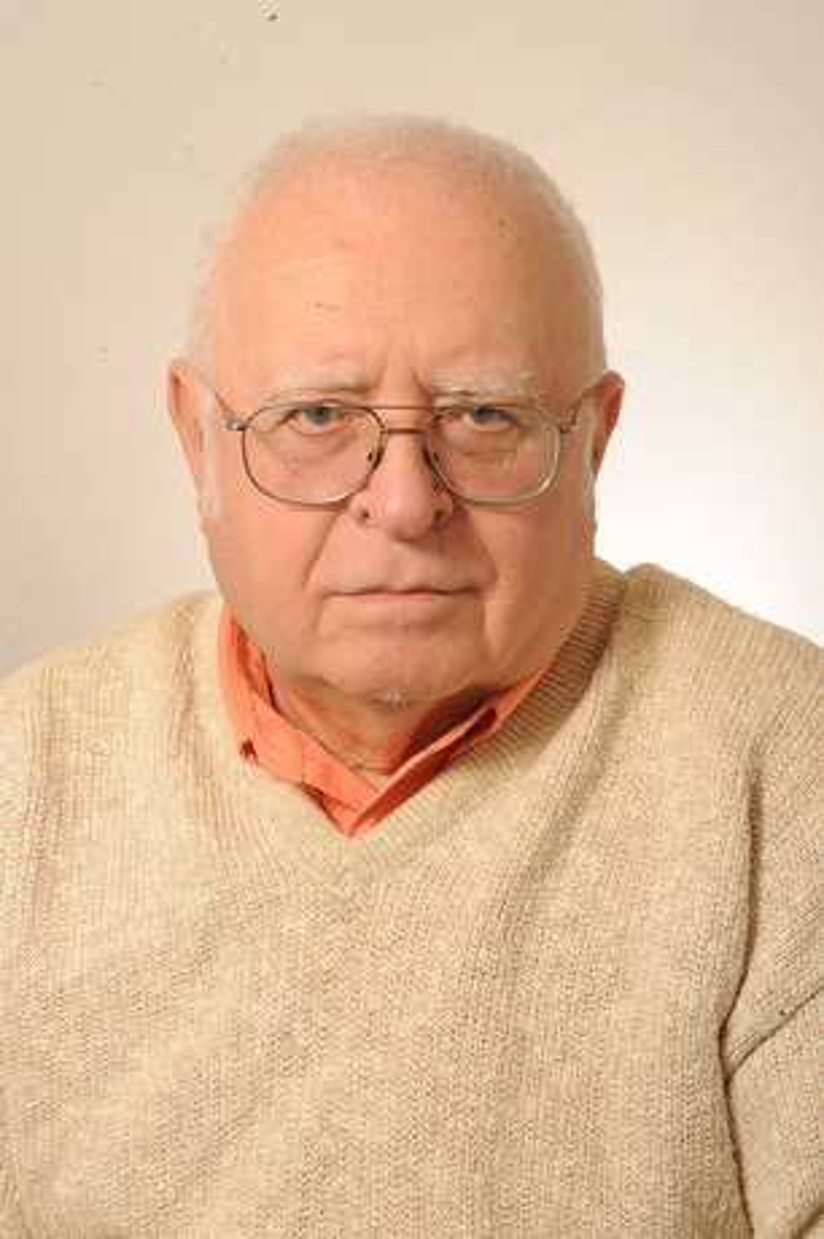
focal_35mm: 70
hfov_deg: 19.4
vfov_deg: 28.9
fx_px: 2407
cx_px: 412
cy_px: 620
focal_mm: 70
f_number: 22
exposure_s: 1/250
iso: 200
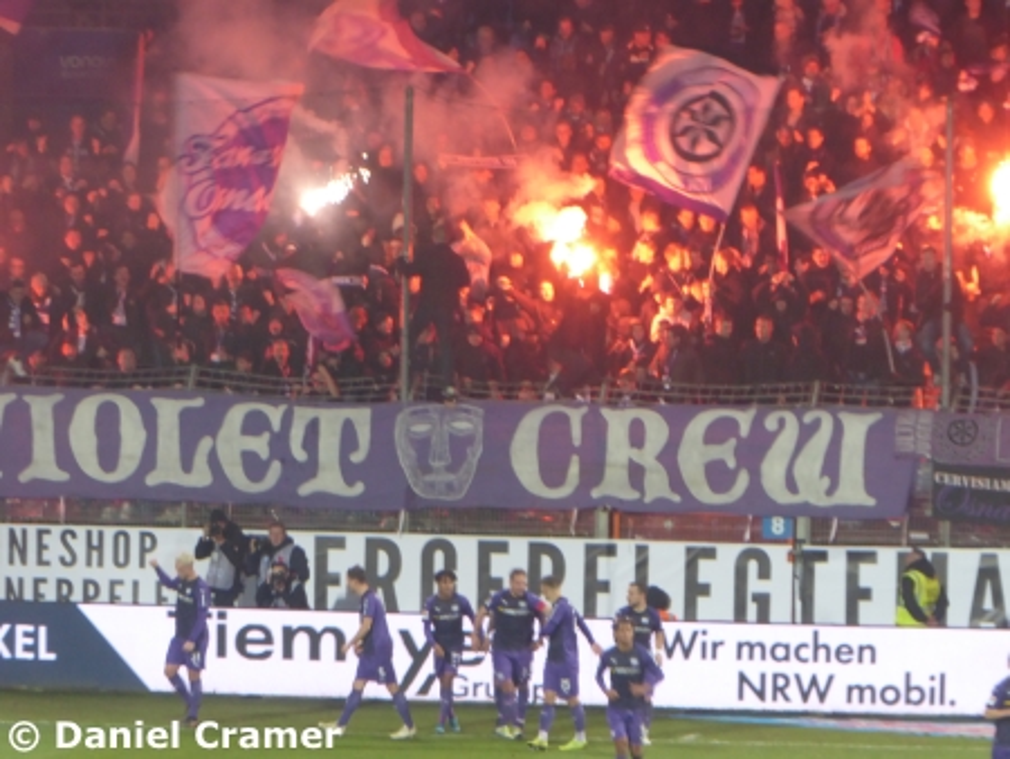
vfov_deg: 3.2
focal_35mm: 465
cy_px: 380
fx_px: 13575
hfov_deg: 4.3
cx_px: 505
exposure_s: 1/40
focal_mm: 83.4
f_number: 6
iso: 400
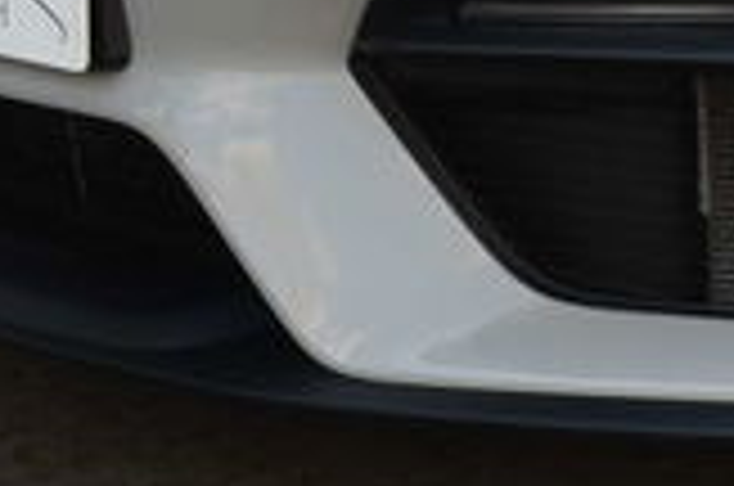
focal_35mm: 184
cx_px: 1418
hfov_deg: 10.4
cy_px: -153
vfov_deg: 7.3
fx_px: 3744
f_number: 10
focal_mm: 26
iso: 250
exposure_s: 1/60
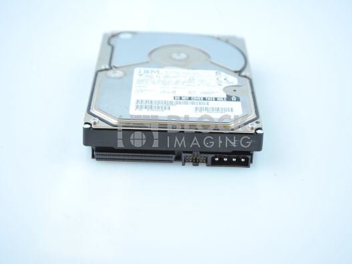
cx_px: 184
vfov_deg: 18.0
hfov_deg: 23.8
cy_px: 131
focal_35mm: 82
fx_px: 834
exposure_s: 1/100
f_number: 7.1
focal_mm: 75
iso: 800
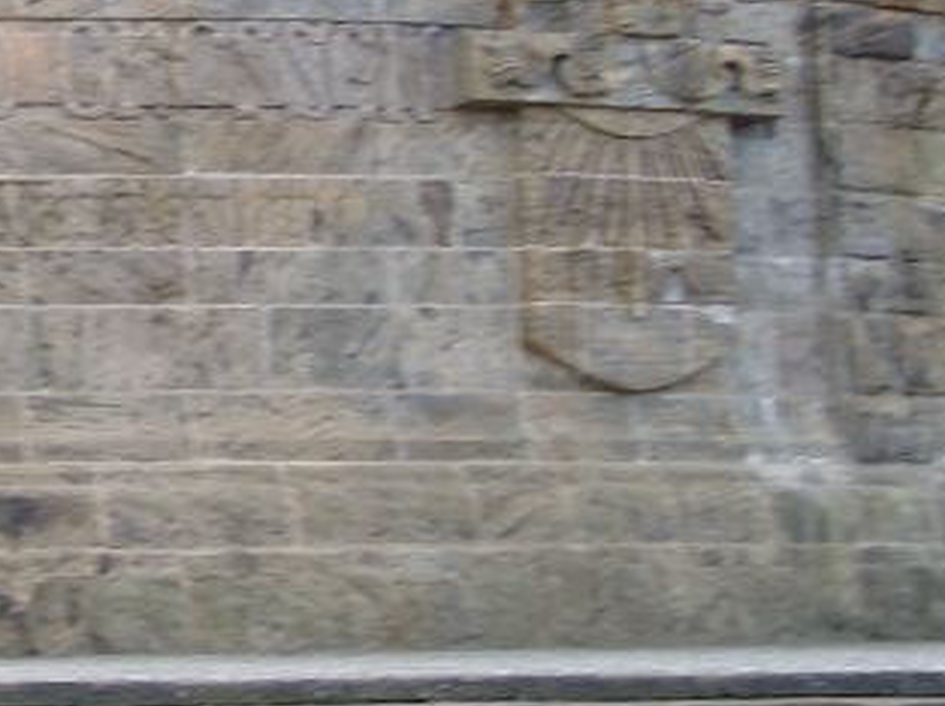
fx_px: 3490
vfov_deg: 11.5
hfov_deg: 14.9
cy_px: 142
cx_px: -169
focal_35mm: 128
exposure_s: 1/103
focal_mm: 10.4
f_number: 2.8
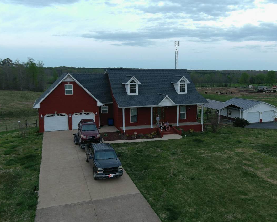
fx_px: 270
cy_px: 111
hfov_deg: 54.2
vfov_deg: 44.5
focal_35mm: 33
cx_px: 148
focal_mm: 10.57
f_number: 2.8
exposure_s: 1/20
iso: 200
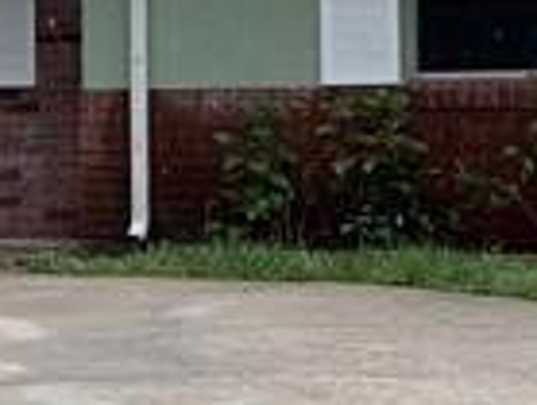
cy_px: 143
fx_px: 2971
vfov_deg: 7.8
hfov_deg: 9.4
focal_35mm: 191
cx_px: -653
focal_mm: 4.25
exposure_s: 1/1490
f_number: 1.8
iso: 25
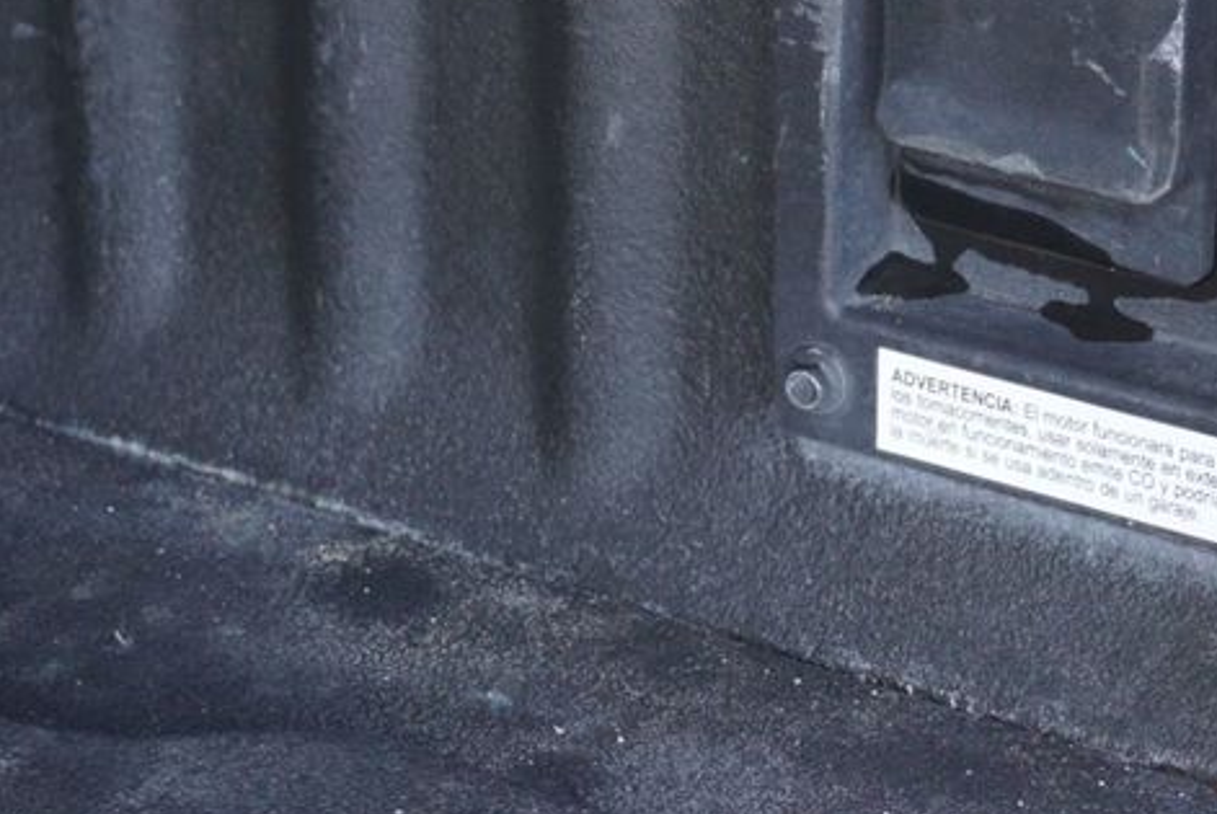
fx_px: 3860
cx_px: 1028
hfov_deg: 17.7
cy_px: -44
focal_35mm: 114
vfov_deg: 11.9
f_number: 5.6
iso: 1250
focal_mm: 35
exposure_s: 1/160
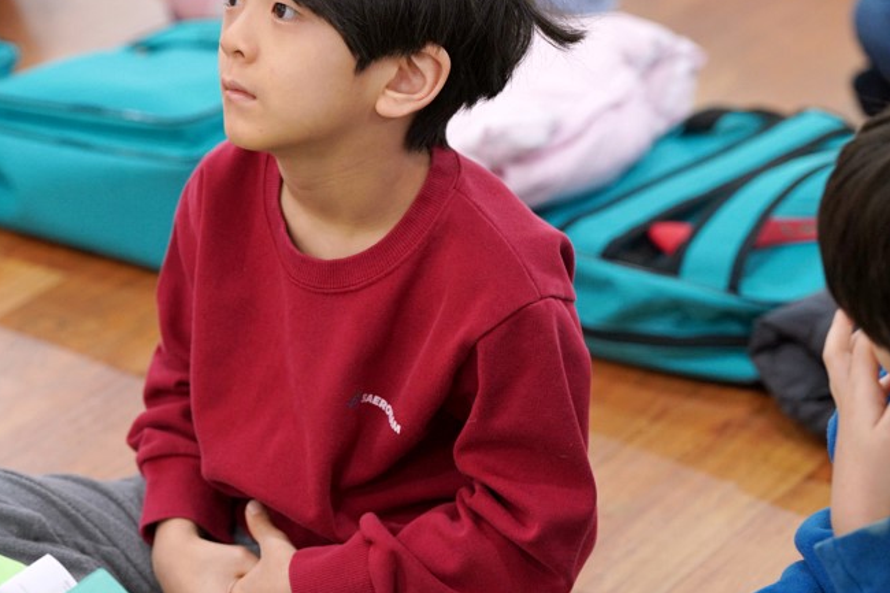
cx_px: 281
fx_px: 4622
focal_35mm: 187
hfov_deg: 11.0
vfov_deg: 7.3
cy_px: 216
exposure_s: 1/160
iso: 2000
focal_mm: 135
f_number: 4
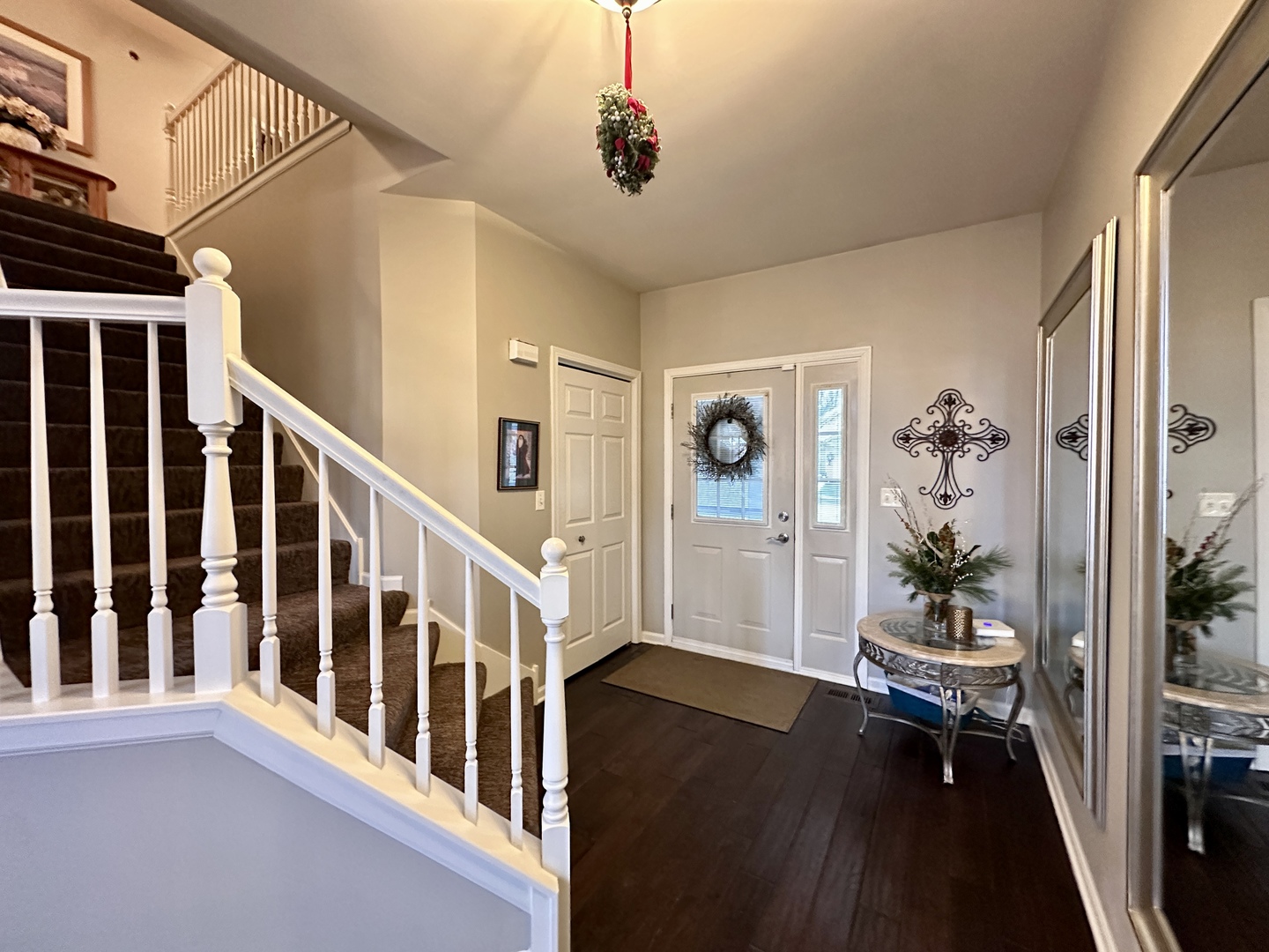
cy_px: 476
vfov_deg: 85.7
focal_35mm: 14
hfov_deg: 102.1
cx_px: 634
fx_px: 513
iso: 800
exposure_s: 1/40
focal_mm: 2.22
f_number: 2.2
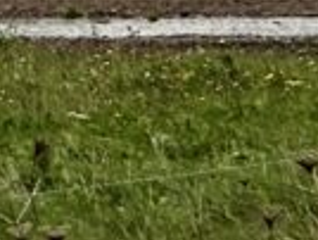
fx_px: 5411
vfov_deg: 2.5
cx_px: -81
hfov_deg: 3.4
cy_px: -463
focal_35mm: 588
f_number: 2.8
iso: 32
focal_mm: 9
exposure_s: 1/633
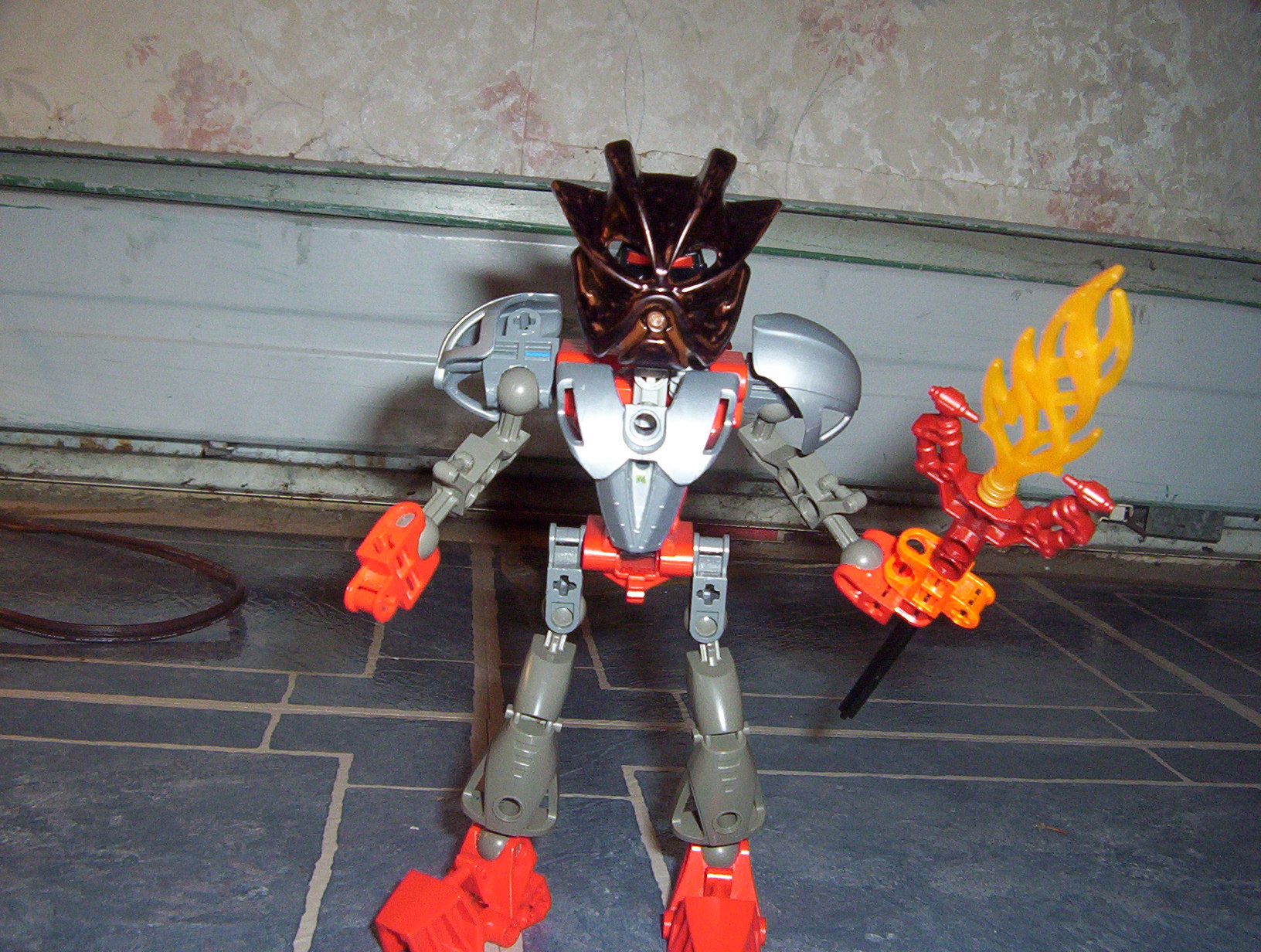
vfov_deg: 37.0
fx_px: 1424
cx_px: 630
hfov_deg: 47.8
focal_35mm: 39
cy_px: 476
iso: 140
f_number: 3.84
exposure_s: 1/60
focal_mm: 5.26
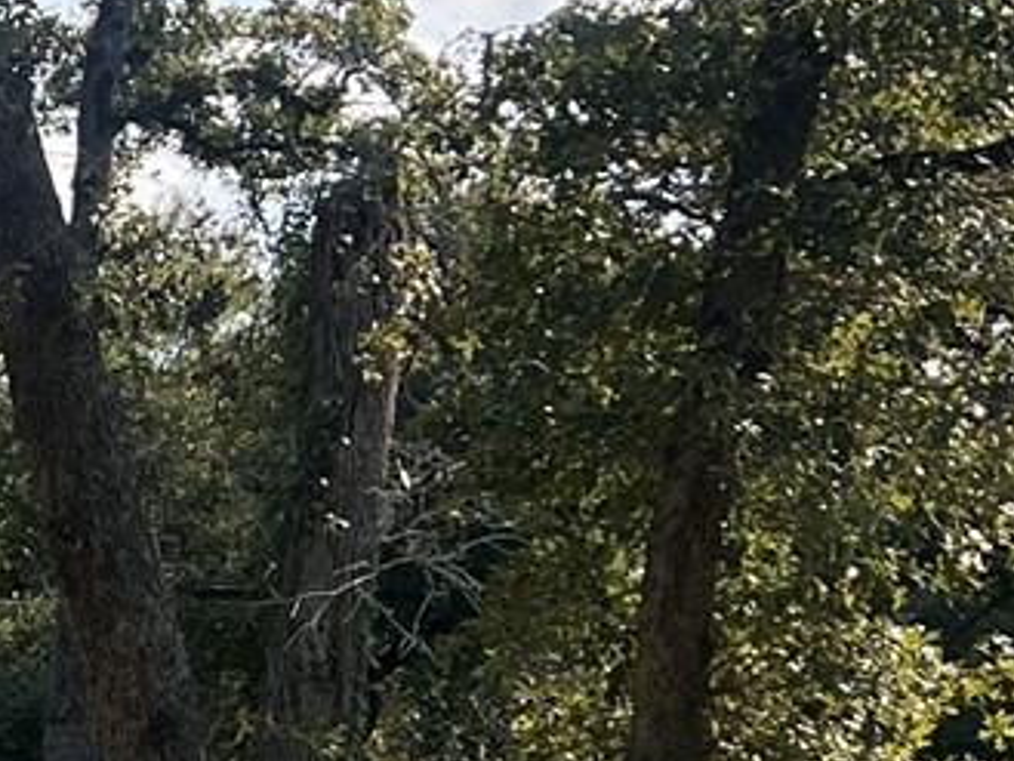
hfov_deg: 11.0
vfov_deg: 9.1
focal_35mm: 162
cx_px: -1048
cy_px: 844
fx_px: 4747
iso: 50
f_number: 1.5
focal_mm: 5.7
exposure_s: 1/2165
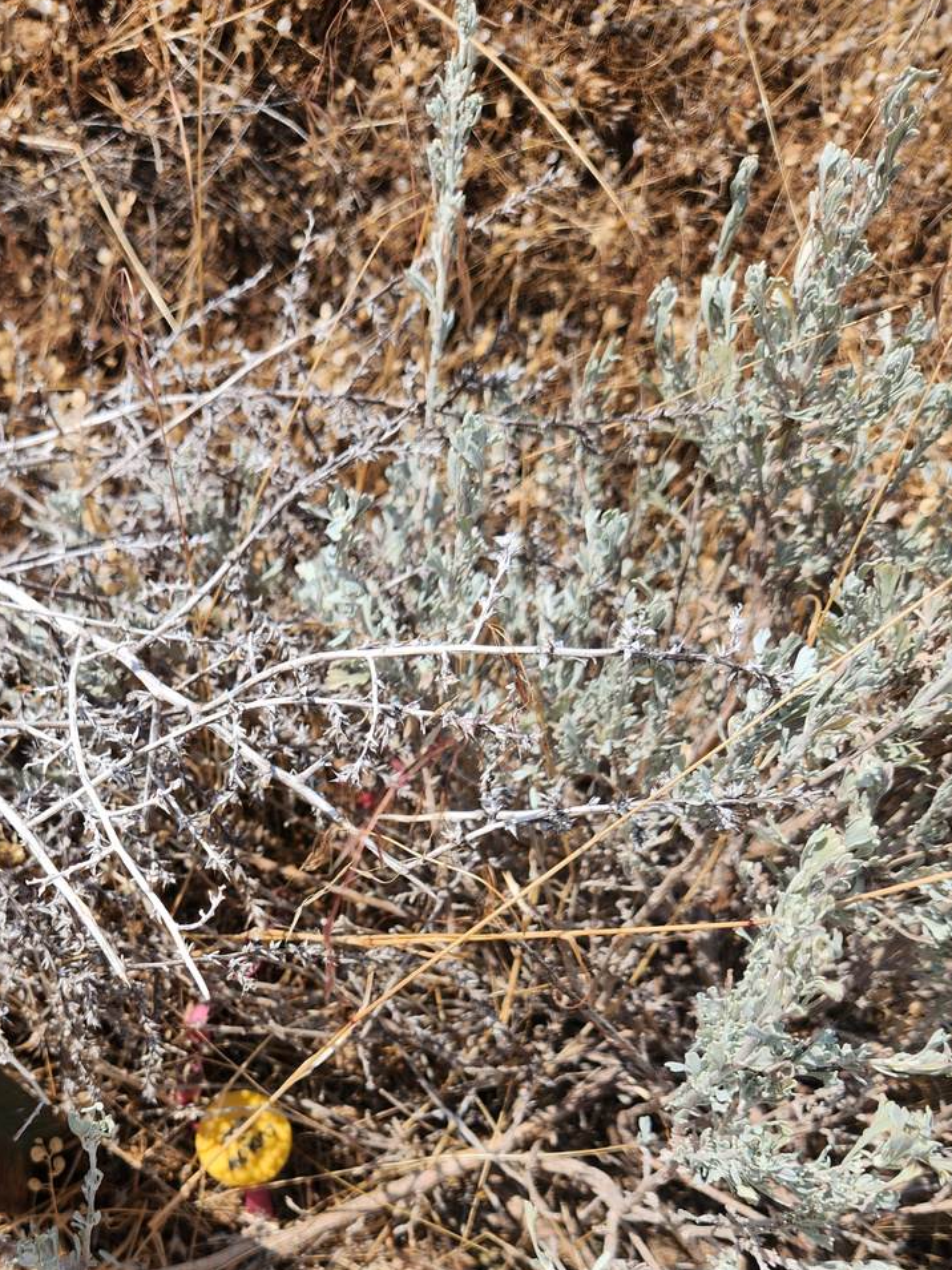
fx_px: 1357
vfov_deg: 47.6
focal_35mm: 37
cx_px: 250
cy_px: 1000
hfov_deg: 37.8
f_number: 1.8
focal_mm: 5.4
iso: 20
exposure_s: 1/1472
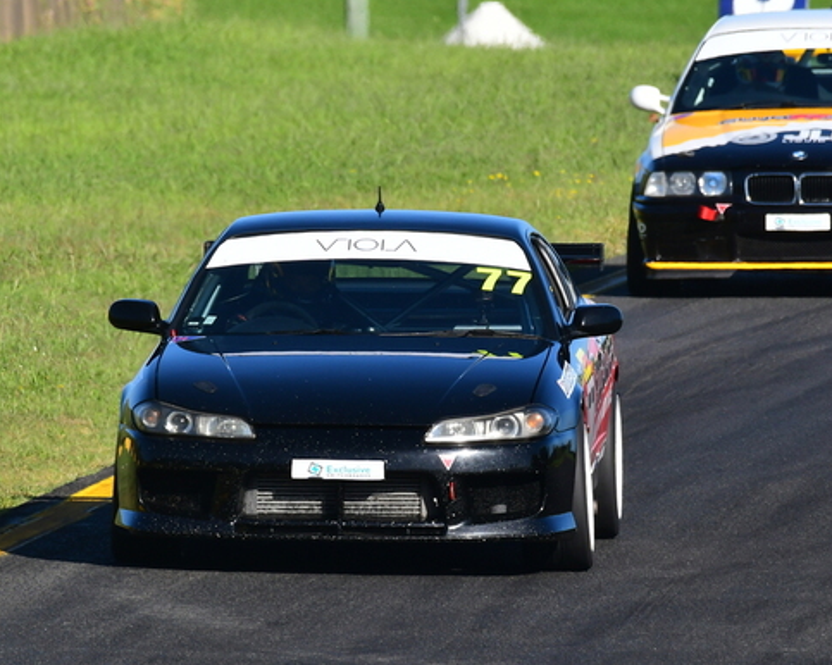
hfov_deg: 1.8
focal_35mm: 1050
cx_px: 377
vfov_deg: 1.5
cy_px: 271
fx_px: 25845
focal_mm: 450
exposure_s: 1/640
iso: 500
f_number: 11
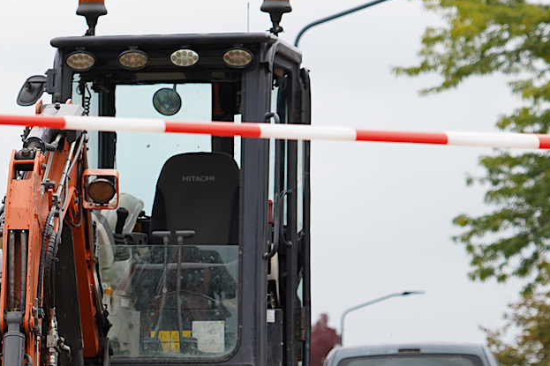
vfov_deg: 5.3
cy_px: 333
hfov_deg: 7.9
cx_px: 159
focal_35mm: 259
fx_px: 3956
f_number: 4.5
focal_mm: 84
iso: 100
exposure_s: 1/125
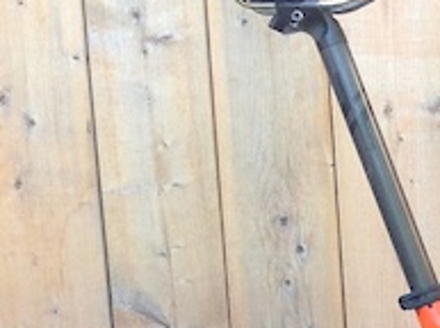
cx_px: 688
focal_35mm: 145
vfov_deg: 9.8
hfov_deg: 12.8
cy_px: 515
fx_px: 1840
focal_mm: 4.28
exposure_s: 1/120
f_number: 2.4
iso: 80
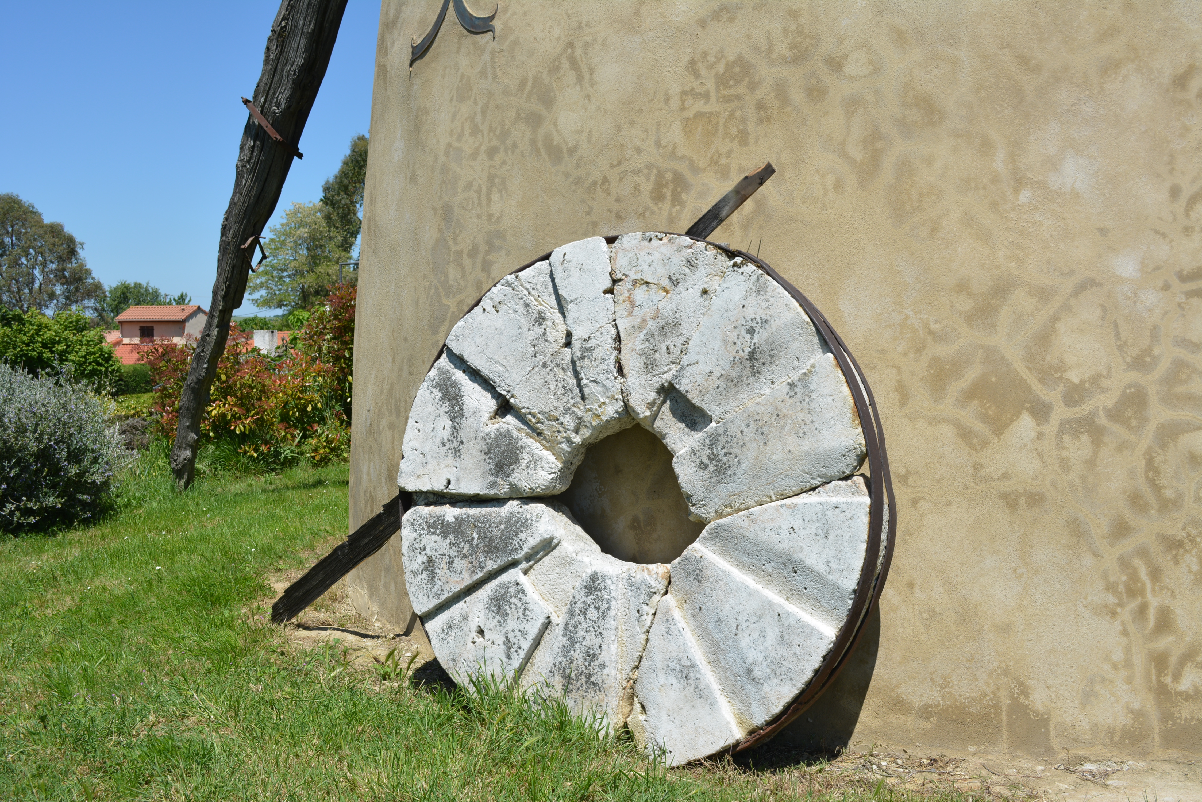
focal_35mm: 39
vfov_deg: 34.2
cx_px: 601
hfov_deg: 49.5
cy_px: 401
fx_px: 1302
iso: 100
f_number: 8
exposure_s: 1/320
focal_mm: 26
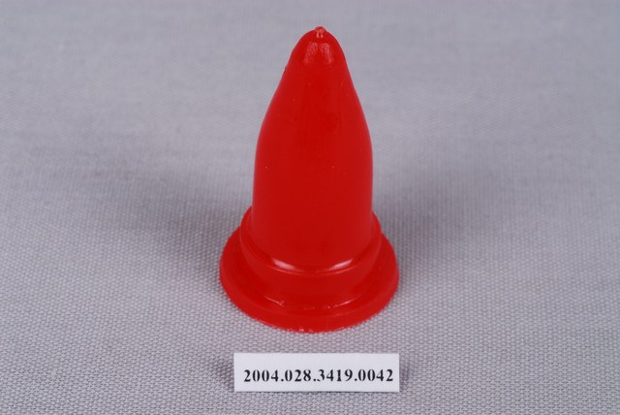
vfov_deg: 15.2
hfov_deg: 22.6
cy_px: 208
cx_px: 310
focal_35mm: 90
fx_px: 1551
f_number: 32
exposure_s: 1/60
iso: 100
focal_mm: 60
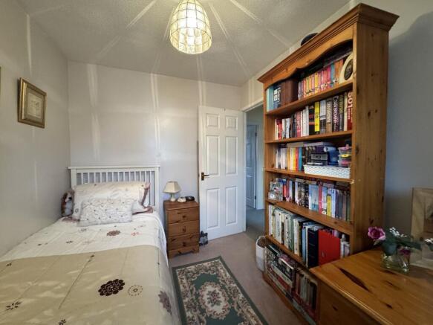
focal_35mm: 14
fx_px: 175
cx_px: 216
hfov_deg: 102.1
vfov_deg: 85.7
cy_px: 162
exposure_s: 1/50
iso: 800
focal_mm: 2.22
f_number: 2.2
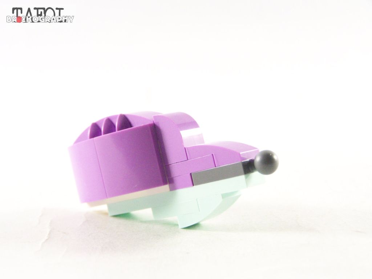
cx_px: 186
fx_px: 881
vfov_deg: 18.0
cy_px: 140
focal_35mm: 82
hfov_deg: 23.8
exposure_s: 1/60
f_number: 3.2
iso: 400
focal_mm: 13.7
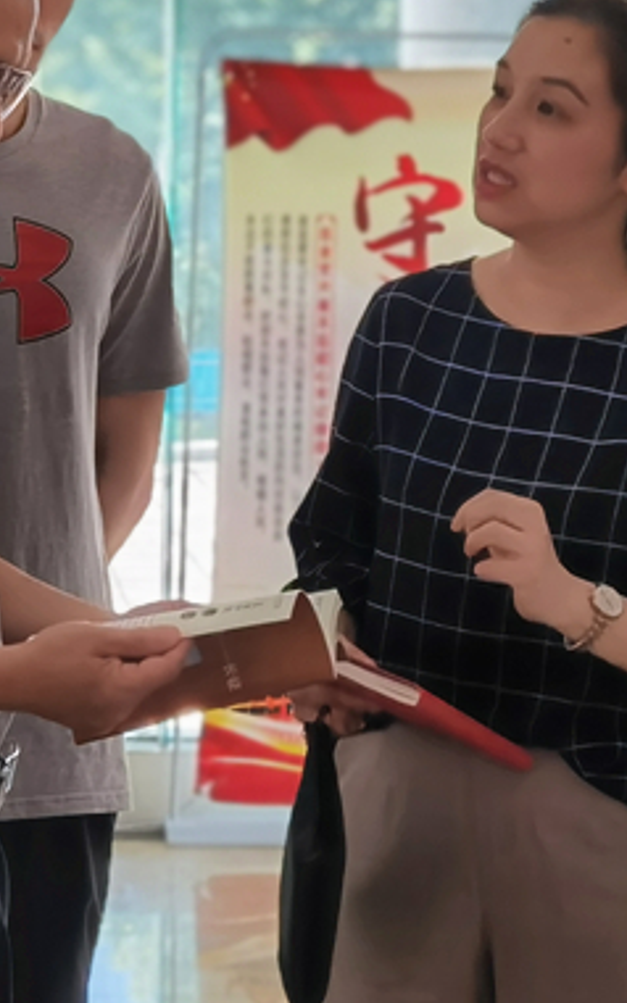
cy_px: 396
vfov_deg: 13.8
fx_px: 4157
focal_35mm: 152
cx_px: 292
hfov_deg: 8.6
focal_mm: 6.71
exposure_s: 1/379
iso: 50
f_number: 4
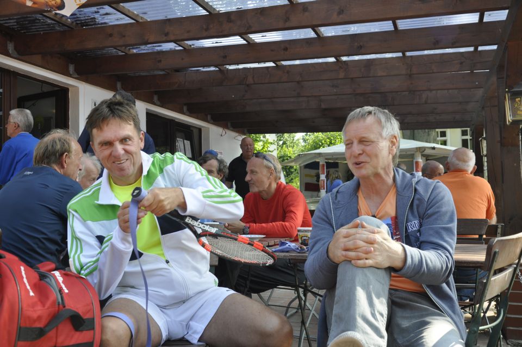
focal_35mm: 36
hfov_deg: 53.2
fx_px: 521
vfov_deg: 36.8
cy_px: 174
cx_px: 261
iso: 200
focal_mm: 24
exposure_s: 1/180
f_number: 6.7
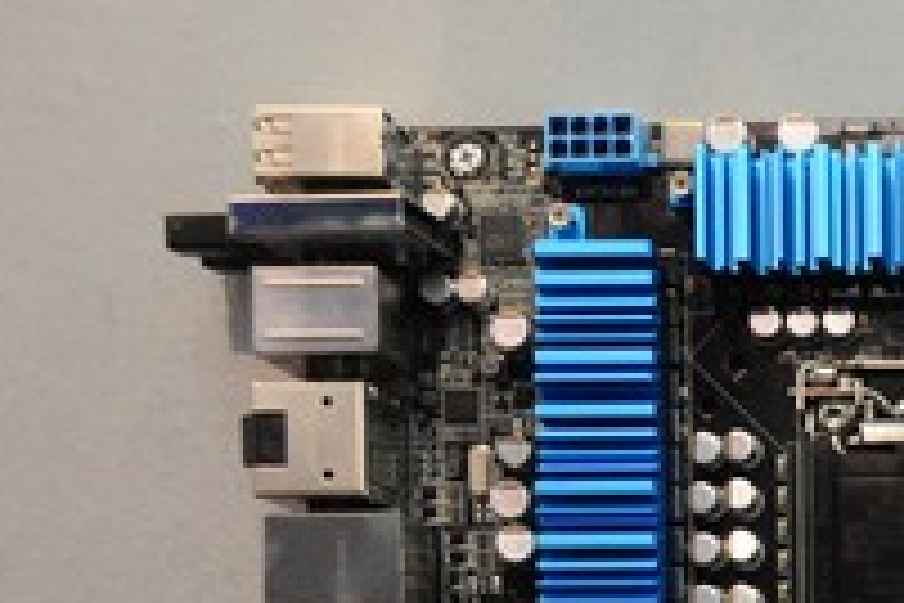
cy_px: 862
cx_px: 1138
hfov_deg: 15.2
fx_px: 3251
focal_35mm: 129
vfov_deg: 10.3
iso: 1600
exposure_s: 1/160
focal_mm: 29
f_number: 4
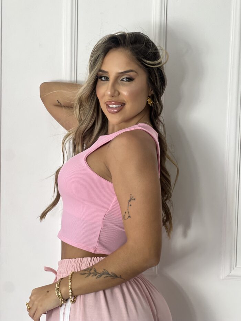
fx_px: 715
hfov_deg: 19.1
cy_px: 160
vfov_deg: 25.3
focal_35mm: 77
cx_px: 120
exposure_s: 1/120
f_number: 2.8
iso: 100
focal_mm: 9
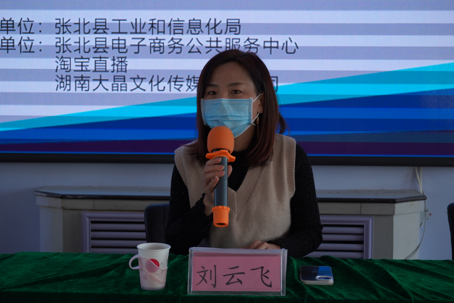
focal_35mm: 60
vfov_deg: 22.6
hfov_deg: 33.4
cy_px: 152
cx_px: 227
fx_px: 757
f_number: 5.6
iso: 500
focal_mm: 60
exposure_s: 1/160
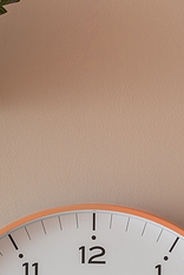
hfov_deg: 3.8
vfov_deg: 5.7
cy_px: 299
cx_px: -25
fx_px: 2783
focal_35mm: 363
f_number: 8
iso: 160
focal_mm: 98
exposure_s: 1/125
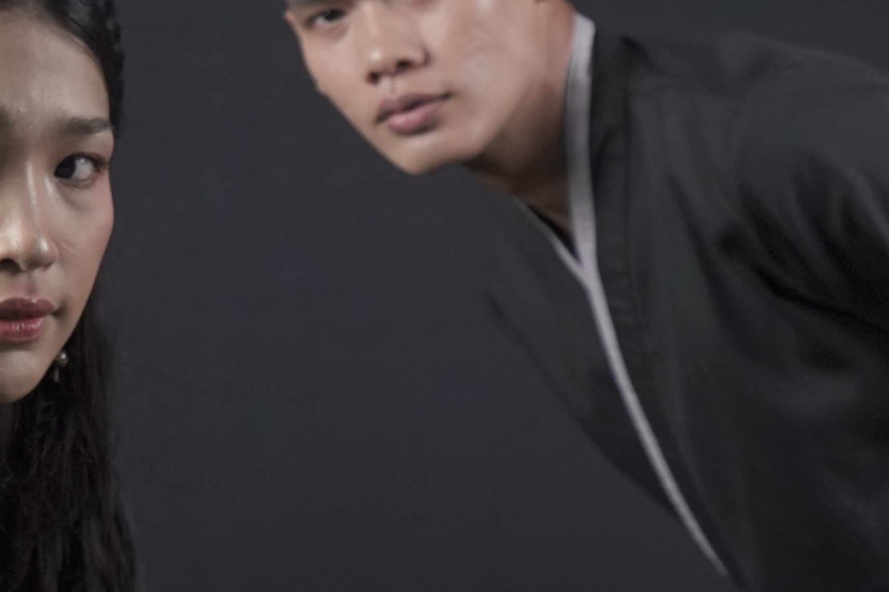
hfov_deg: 16.5
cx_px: 137
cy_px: 442
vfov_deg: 11.1
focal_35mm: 123
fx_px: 3037
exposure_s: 1/100
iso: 2000
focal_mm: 35
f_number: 4.5
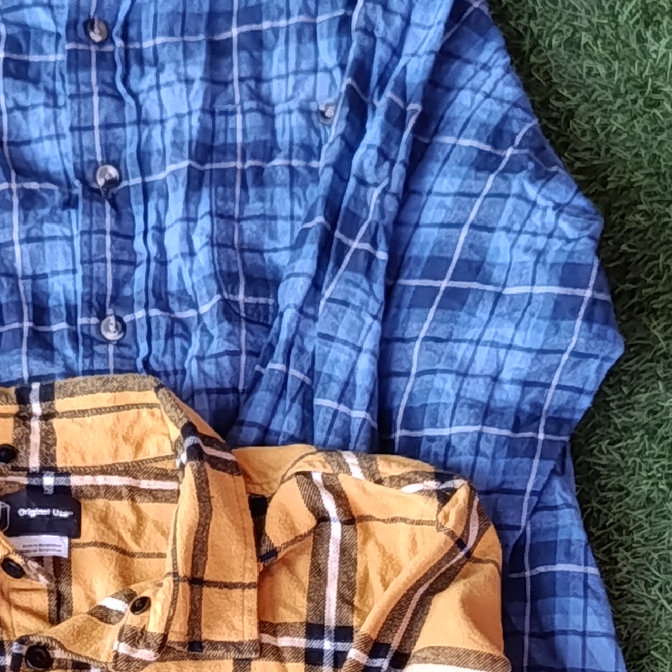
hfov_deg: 13.3
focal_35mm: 130
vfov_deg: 13.1
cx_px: 58
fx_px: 2855
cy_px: 807
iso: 478
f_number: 1.7
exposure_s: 1/100
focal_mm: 5.24
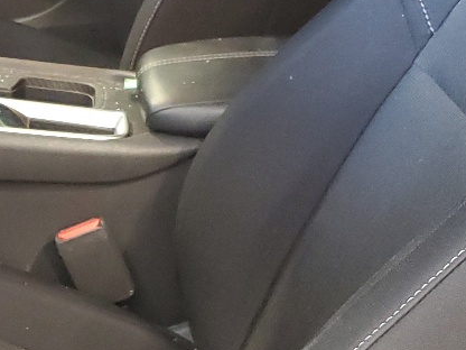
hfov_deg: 18.8
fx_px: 1346
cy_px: 192
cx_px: -55
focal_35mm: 100
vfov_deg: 14.8
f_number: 1.5
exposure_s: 1/40
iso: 357
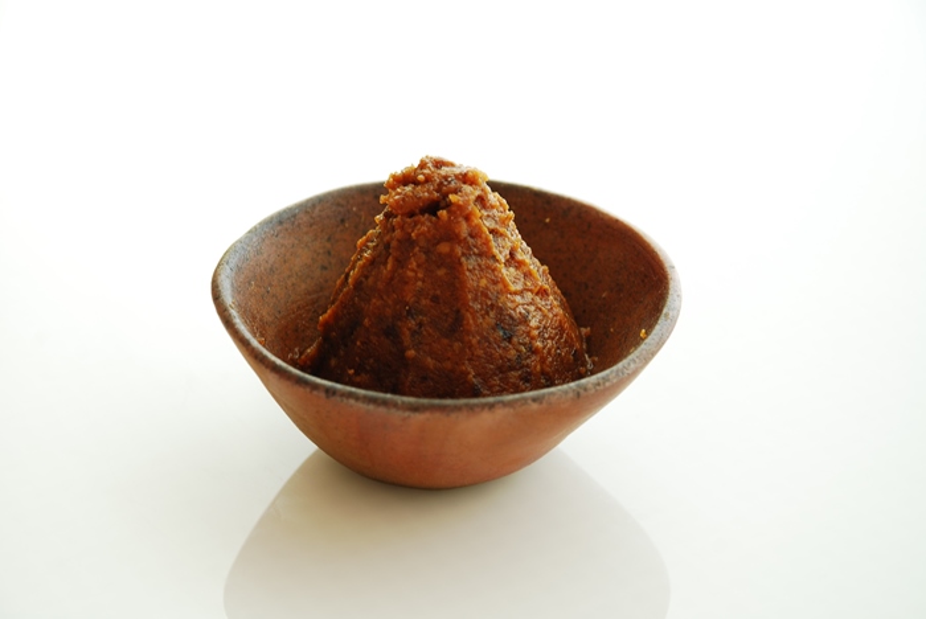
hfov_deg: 17.0
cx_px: 463
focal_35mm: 120
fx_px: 3089
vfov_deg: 11.4
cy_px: 310
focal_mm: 80
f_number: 8
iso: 100
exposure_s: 1/4
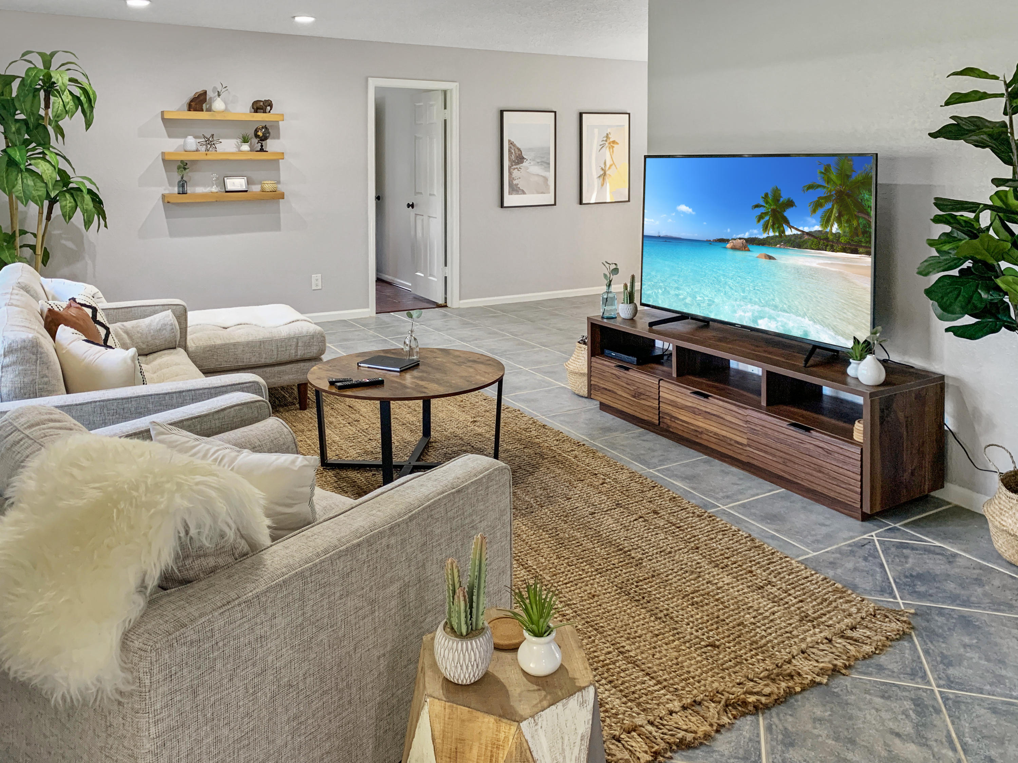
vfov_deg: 53.1
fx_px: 765
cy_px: 382
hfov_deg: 67.3
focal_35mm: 26
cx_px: 509
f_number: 1.8
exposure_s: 1/60
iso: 160
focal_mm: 4.25
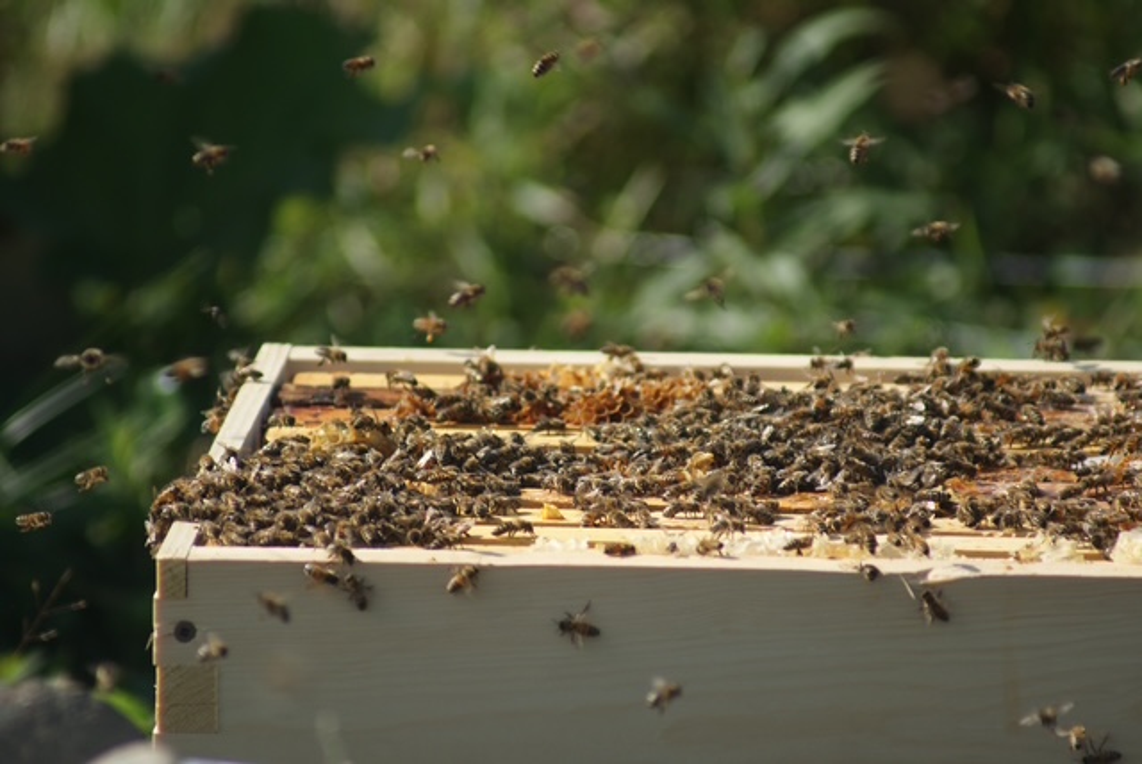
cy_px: 382
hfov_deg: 4.6
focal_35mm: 450
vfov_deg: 3.1
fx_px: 14288
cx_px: 571
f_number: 5.6
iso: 125
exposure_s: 1/500
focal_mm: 300
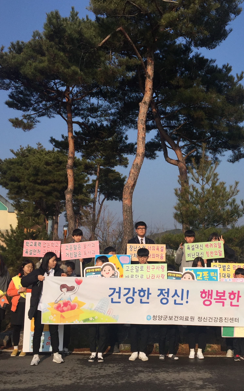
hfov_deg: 30.1
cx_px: 180
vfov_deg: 47.2
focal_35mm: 42
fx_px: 447
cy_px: 193
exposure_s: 1/3968
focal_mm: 4.15
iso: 32
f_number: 2.2
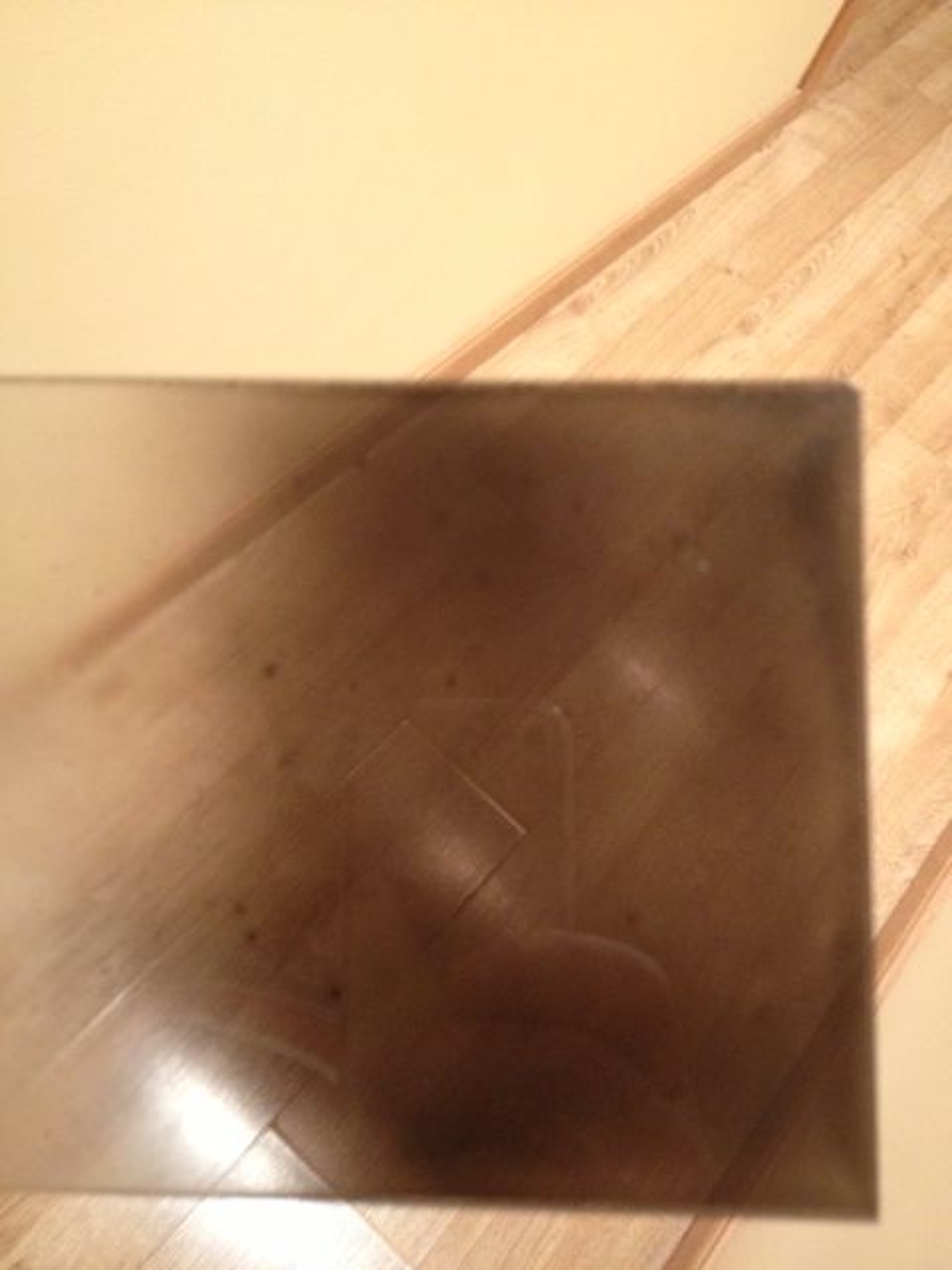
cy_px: 635
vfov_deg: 52.6
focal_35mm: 35
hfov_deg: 40.7
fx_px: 1283
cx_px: 476
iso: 250
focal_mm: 4.28
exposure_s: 1/20
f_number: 2.4
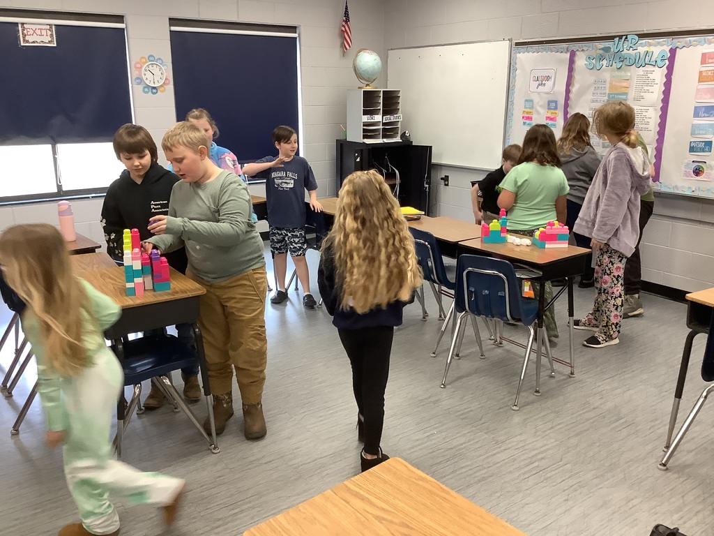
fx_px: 639
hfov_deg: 58.4
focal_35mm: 31
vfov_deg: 45.4
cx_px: 357
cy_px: 268
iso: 160
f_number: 2.4
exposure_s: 1/60
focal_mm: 3.3
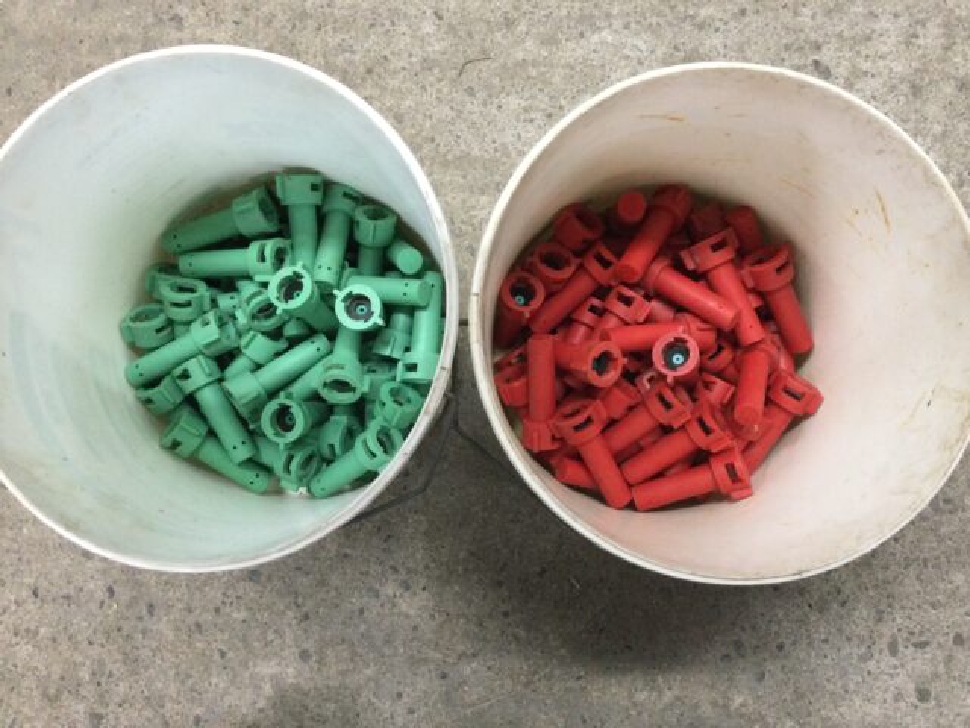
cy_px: 364
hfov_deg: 58.4
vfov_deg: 45.4
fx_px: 869
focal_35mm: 31
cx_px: 485
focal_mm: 3.3
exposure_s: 1/33
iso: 250
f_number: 2.4
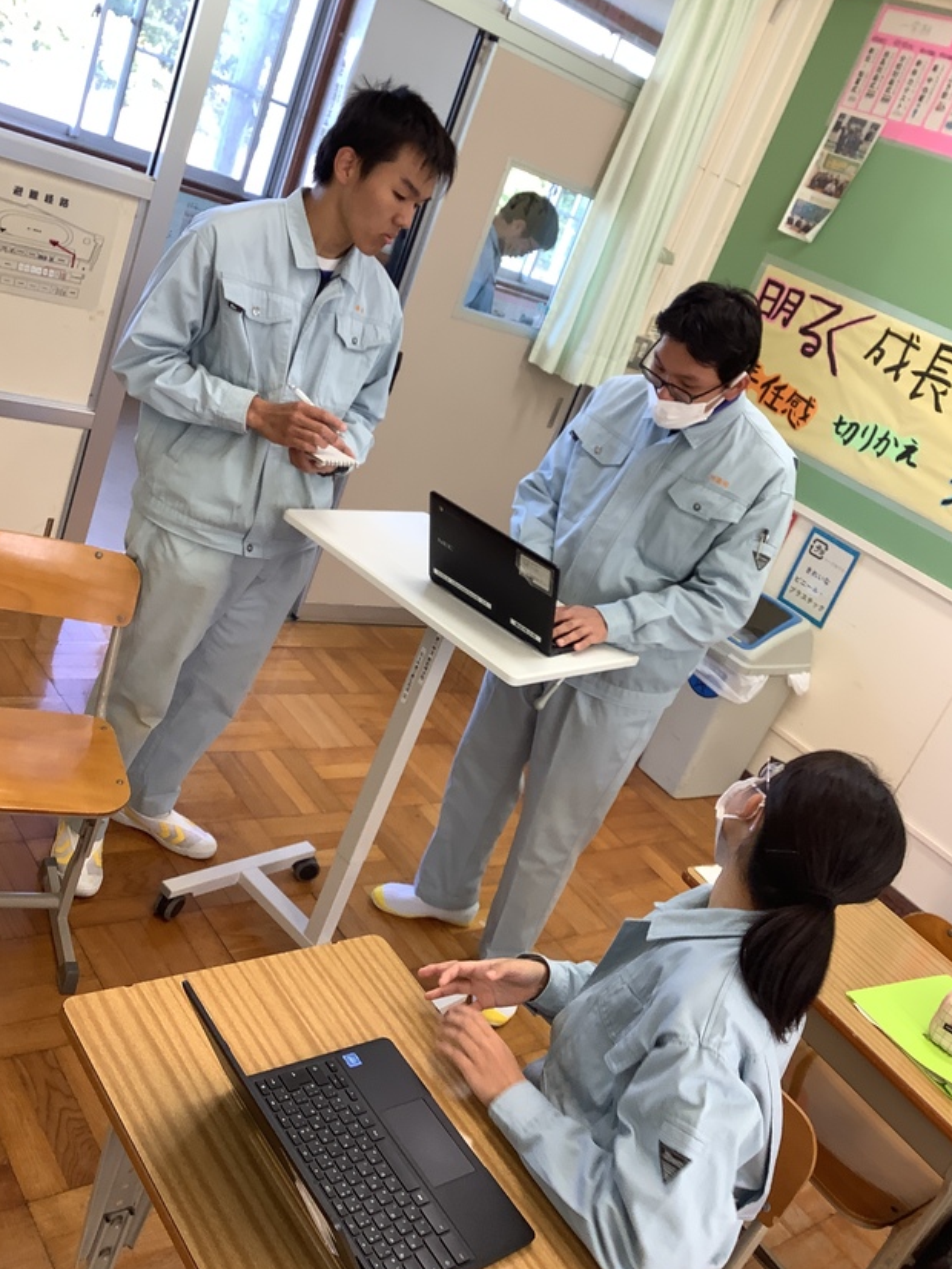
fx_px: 1173
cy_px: 641
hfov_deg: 44.2
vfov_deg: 56.8
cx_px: 473
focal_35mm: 32
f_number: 2.4
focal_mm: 3.3
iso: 64
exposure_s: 1/60
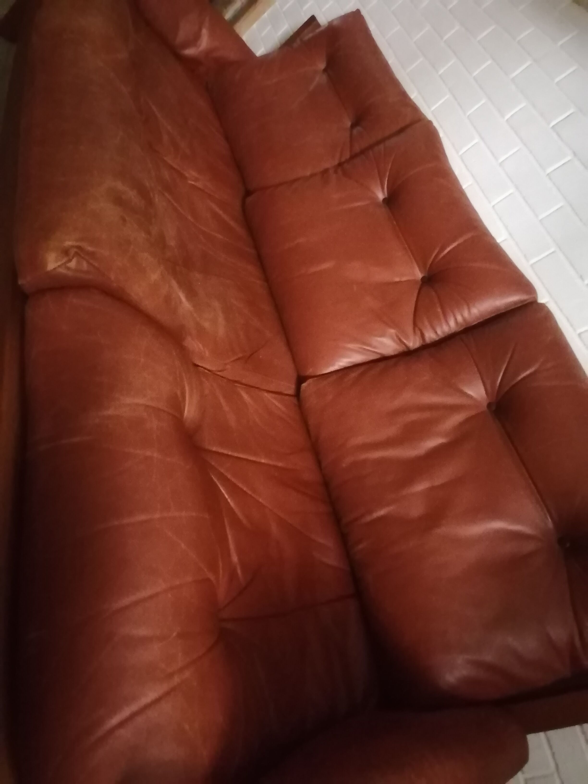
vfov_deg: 79.0
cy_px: 392
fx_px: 476
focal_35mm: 21
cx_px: 294
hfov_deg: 63.4
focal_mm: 2.7
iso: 2000
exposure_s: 1/17.1
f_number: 2.4
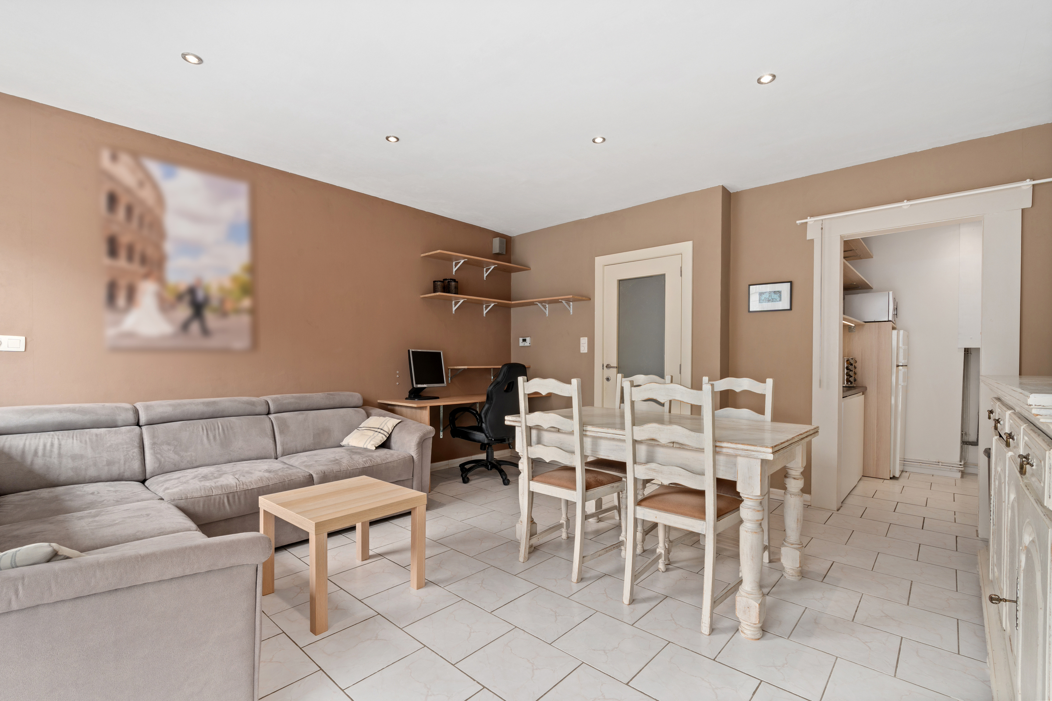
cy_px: 350
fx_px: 468
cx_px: 526
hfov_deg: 96.7
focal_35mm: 16
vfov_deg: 73.7
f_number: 11
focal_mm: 16
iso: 200
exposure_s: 1/1.67
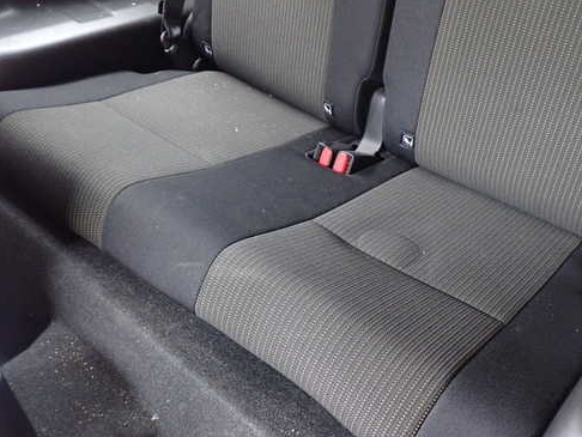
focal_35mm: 37
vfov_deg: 38.7
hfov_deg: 50.1
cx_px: 299
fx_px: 622
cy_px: 238
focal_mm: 5.4
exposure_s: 1/25
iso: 800
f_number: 2.3
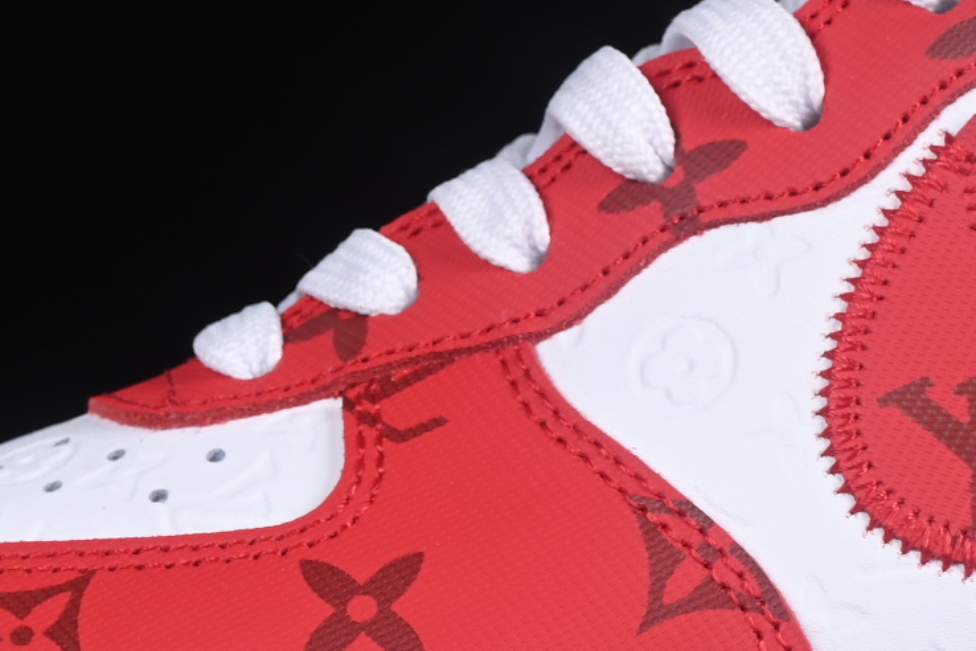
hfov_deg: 7.3
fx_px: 7672
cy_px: 295
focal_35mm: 283
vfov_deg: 4.9
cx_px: 778
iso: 160
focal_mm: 50
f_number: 8
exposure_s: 1/80
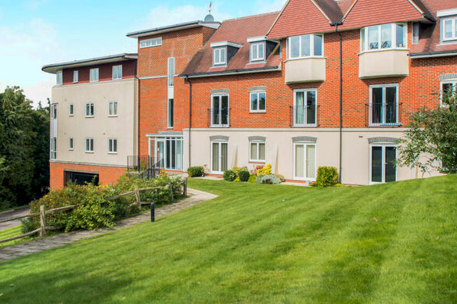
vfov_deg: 31.8
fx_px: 533
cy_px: 123
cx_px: 203
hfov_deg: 46.3
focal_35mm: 42
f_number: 7.1
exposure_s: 1/250
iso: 200
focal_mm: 35
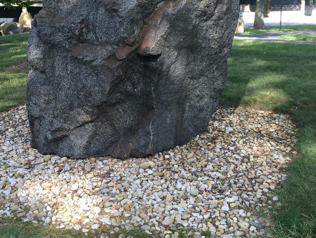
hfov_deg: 40.9
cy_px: 66
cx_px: 117
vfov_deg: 31.1
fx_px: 420
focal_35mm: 46
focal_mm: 4.15
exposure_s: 1/172
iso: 25
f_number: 2.2
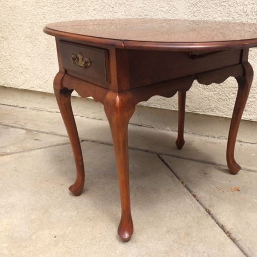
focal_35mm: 35
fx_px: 294
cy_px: 130
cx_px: 152
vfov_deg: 47.2
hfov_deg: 47.0
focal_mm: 4.15
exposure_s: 1/1001
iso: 32
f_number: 2.2
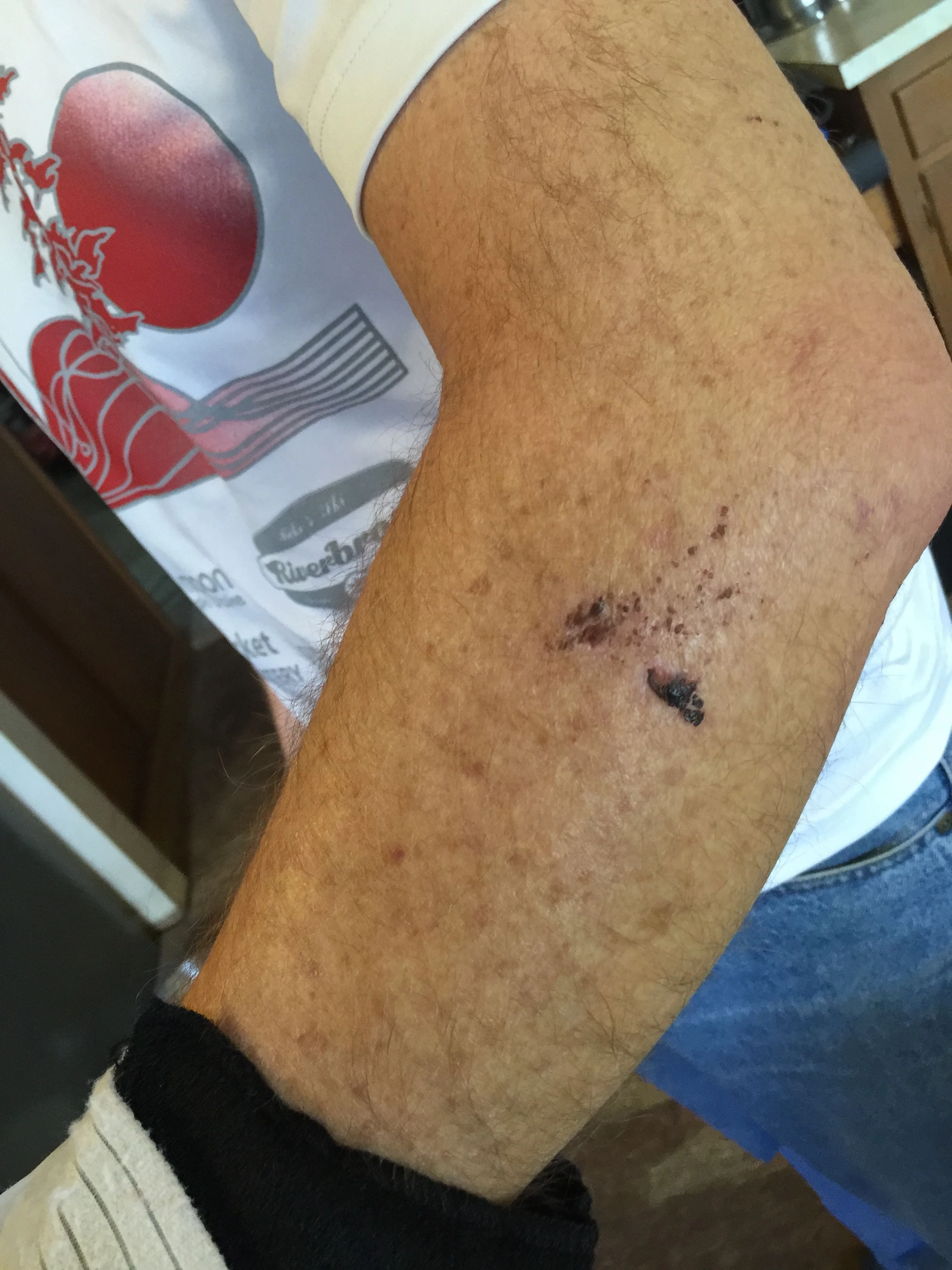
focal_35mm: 29
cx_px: 476
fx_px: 1063
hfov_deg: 48.2
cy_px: 635
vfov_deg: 61.7
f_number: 2.2
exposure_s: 1/15
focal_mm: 4.15
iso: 125
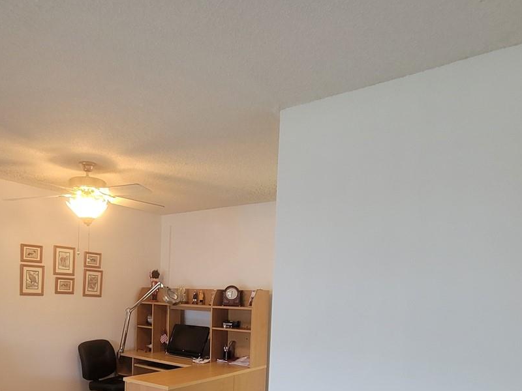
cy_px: 326
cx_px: 186
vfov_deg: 49.2
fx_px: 392
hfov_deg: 66.0
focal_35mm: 26
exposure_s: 1/60
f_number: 2.2
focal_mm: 2.2
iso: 320
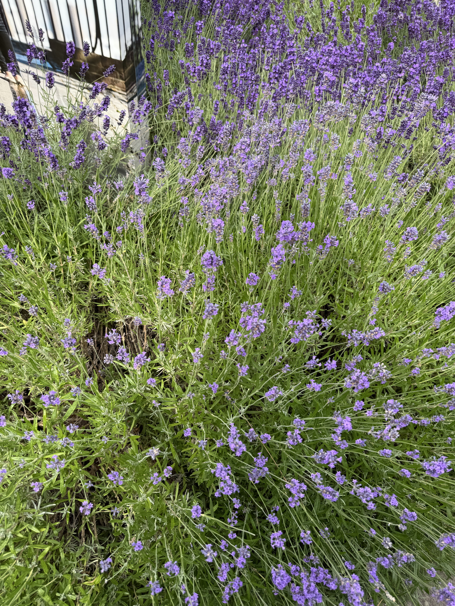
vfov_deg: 71.6
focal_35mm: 24
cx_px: 228
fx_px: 421
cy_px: 303
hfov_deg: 56.8
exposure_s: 1/876
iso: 80
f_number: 1.78
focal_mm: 6.76
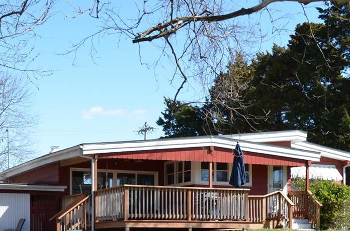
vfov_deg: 18.8
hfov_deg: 29.1
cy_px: 262
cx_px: 120
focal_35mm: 69
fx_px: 669
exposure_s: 1/250
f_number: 8
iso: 140
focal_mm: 20
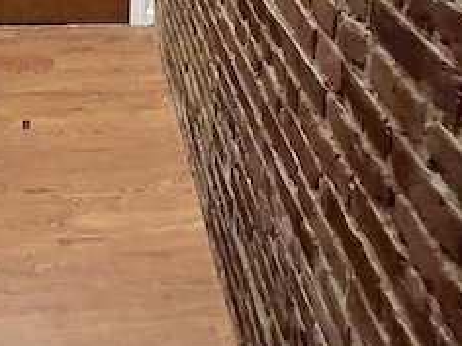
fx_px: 587
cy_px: -168
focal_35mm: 44
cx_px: 114
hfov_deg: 41.6
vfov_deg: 25.2
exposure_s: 1/60
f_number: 1.8
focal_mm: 1.57
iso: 800
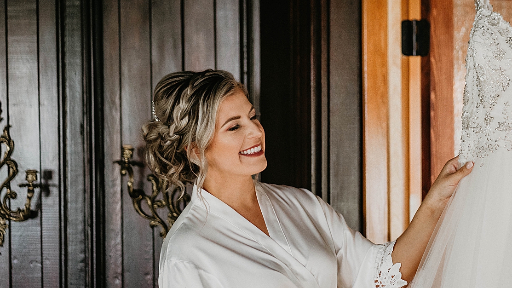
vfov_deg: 9.5
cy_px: 163
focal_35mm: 128
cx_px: 365
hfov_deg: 16.7
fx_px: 1738
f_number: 1.8
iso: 2000
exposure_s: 1/200
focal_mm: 85
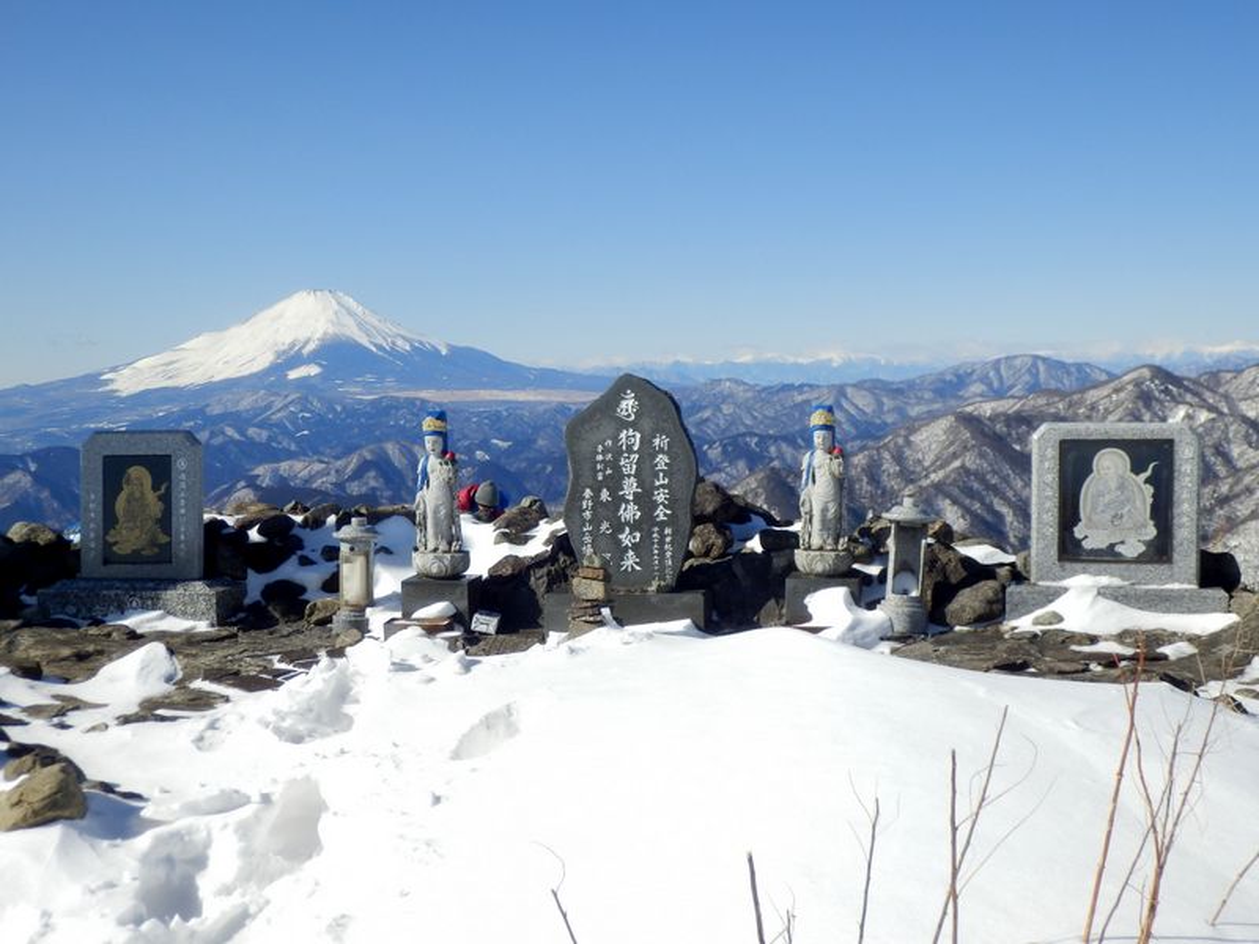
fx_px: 1855
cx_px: 630
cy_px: 472
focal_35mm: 51
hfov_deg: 37.5
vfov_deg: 28.6
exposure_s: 1/800
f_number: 4.4
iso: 80
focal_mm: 9.1
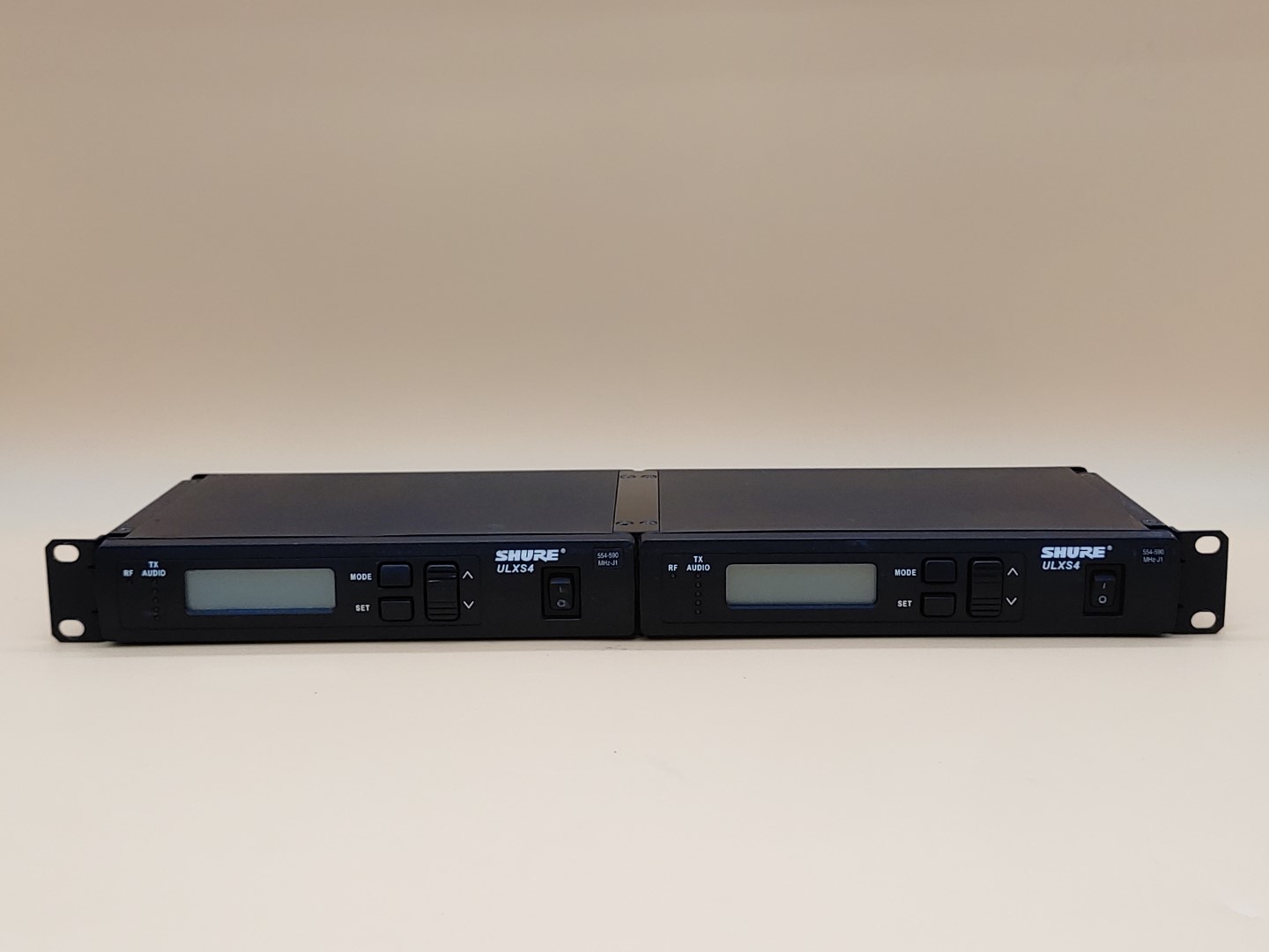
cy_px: 476
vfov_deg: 32.9
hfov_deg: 42.9
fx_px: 1613
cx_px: 634
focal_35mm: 44
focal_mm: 4.36
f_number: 1.8
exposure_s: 1/104
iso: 50
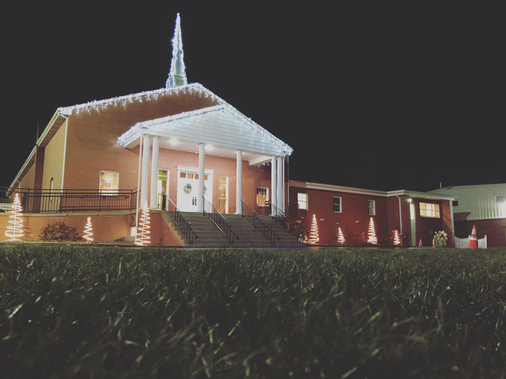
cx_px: 253
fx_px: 409
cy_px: 190
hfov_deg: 63.4
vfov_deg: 49.7
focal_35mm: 28
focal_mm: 3.99
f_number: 1.8
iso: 100
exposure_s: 1/5
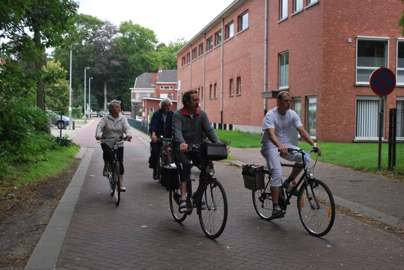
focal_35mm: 48
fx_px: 539
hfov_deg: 41.1
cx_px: 202
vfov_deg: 28.2
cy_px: 135
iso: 140
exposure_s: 1/125
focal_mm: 32
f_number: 5.6
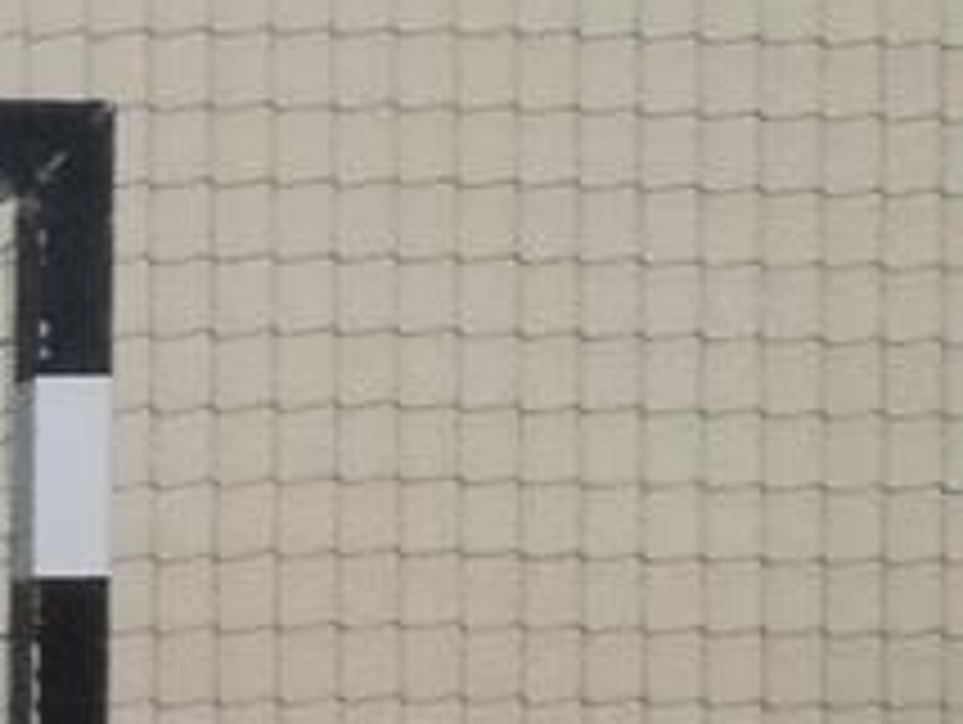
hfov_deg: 8.5
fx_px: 5988
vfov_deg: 6.7
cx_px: -1292
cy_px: 1417
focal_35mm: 215
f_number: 2.2
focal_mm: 3.81
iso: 400
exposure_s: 1/33.3
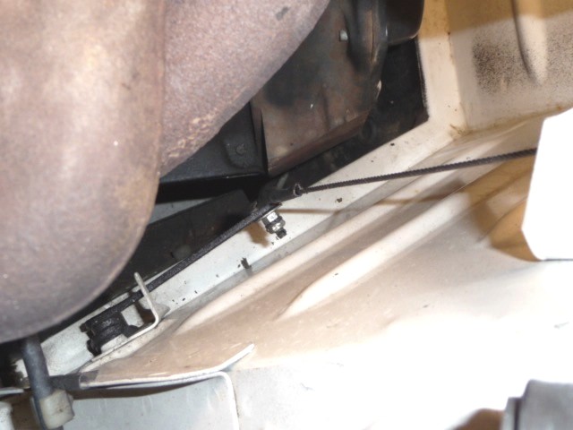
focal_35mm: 50
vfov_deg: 29.1
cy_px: 215
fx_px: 828
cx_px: 286
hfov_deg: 38.2
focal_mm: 5
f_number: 3.4
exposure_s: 1/30
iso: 100
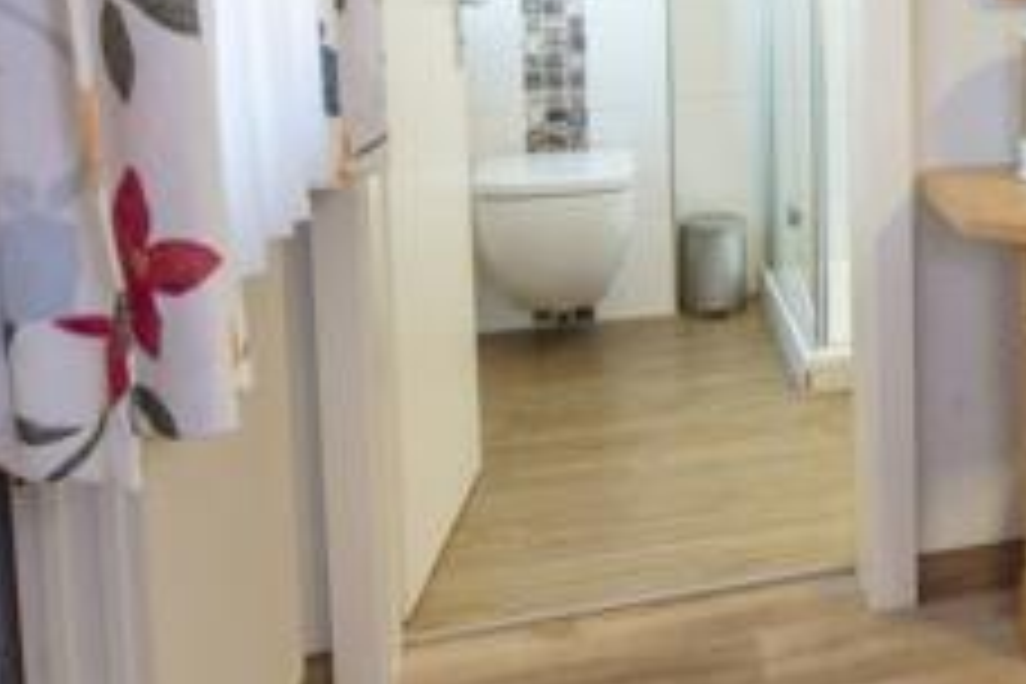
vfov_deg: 25.9
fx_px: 1482
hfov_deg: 30.8
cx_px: 1296
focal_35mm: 52
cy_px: 243
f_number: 11
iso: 200
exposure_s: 1/4
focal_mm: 18
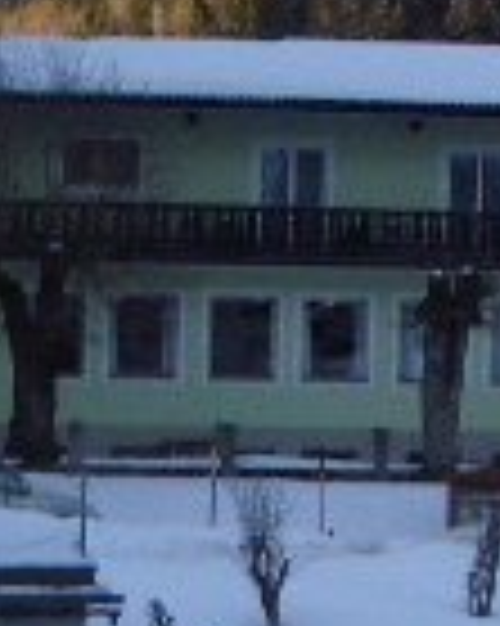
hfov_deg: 9.8
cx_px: 405
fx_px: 2907
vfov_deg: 12.3
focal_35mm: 157
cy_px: 473
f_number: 2.6
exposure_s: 1/400
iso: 50
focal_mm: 5.8
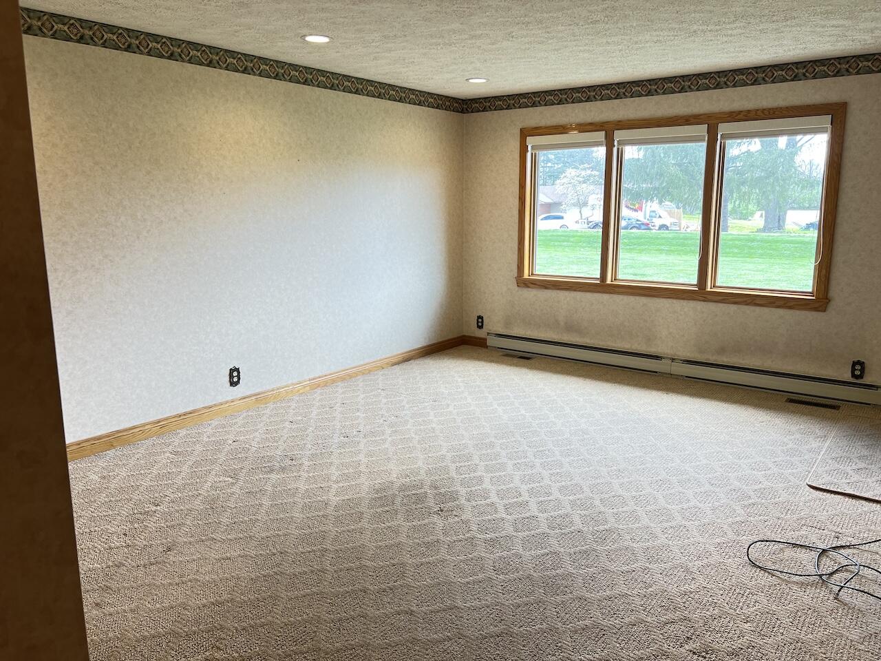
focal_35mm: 26
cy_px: 330
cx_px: 440
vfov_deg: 53.1
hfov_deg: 67.3
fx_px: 662
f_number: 1.5
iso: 80
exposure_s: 1/120
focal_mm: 5.7
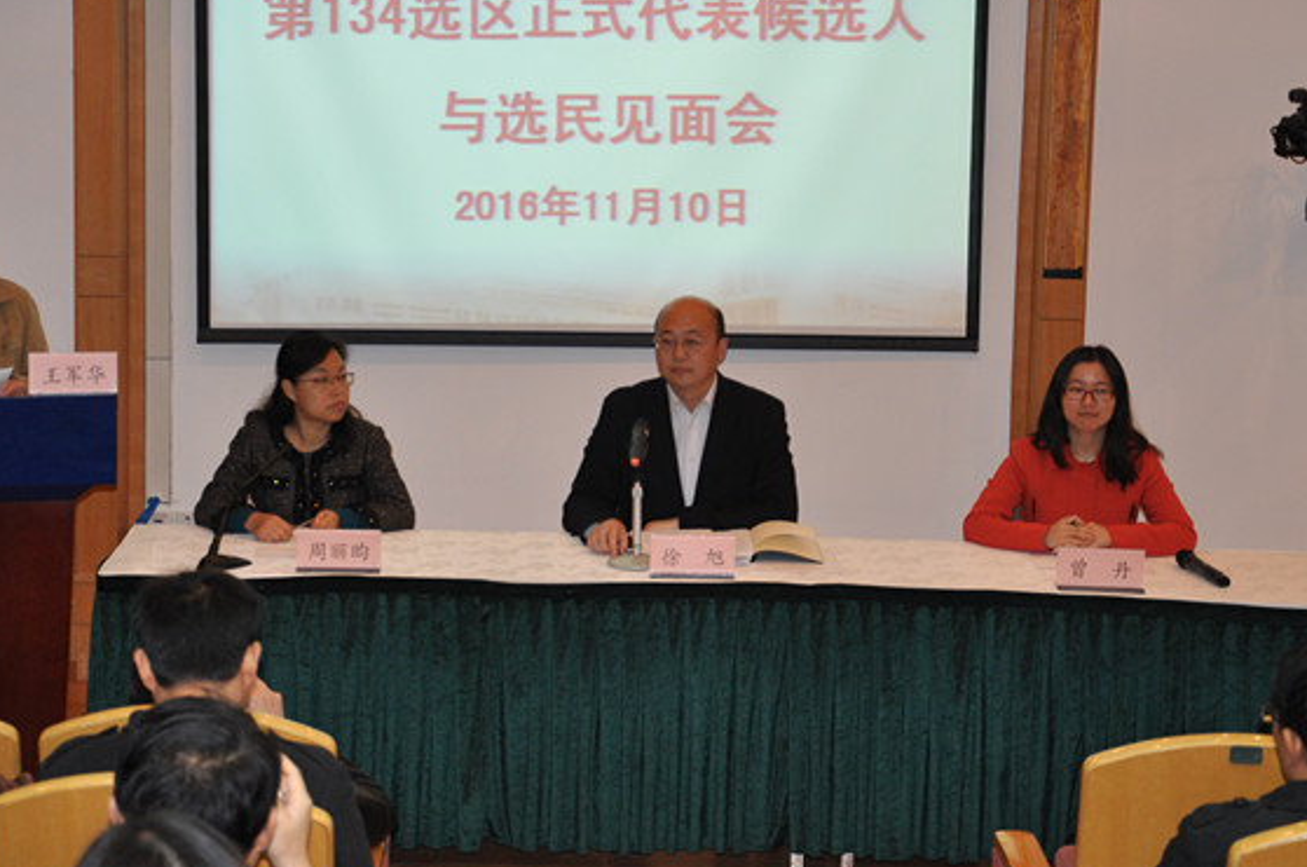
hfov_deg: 23.7
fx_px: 3117
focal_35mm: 86
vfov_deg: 15.8
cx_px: 539
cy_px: 287
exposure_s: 1/60
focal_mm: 40
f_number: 4.5
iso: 640
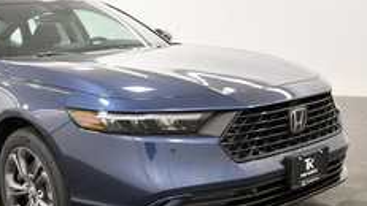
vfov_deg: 24.4
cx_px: 94
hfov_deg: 40.9
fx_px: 477
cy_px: 119
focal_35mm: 49
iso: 1250
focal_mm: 18
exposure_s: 1/125
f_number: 5.3
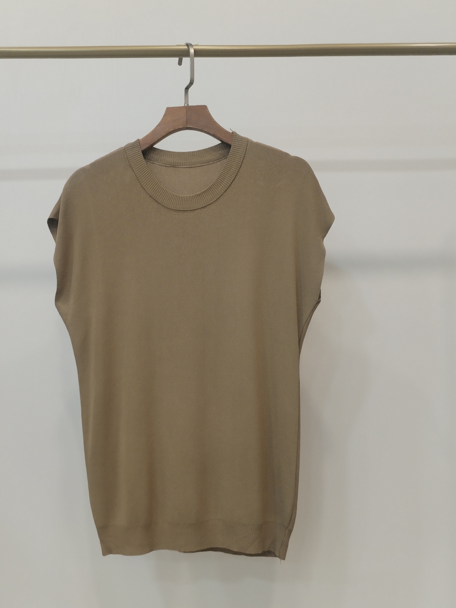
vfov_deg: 52.6
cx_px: 196
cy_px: 320
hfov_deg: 40.6
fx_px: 615
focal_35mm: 35
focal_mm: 4.75
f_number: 1.8
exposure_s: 1/60
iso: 330
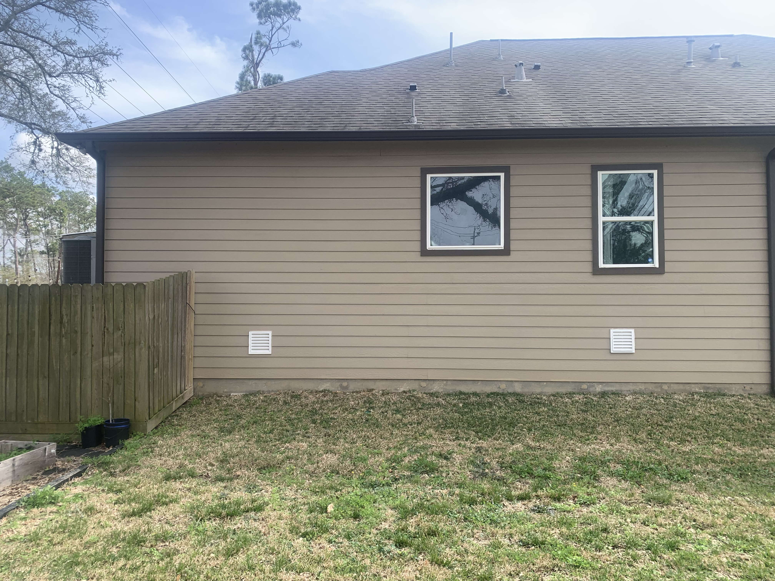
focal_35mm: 26
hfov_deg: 67.3
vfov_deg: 53.1
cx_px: 388
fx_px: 582
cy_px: 290
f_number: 1.8
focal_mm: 4.25
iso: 25
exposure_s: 1/887
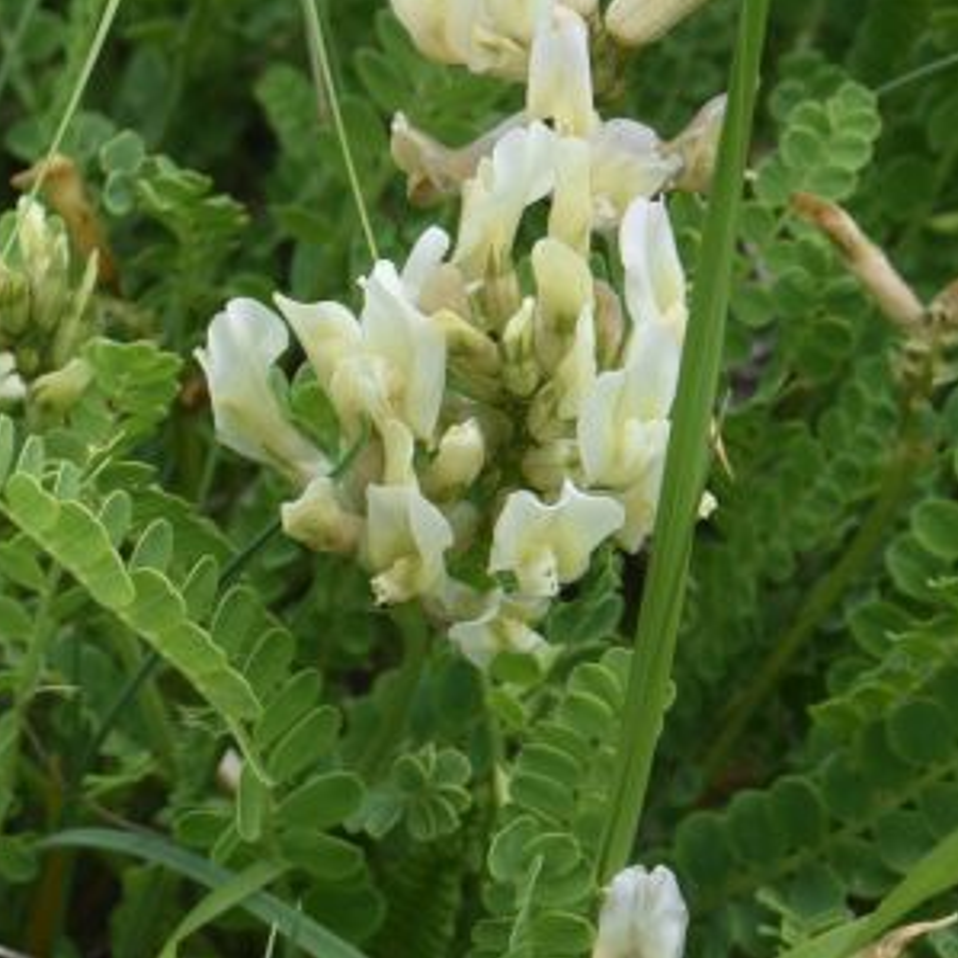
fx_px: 8109
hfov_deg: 6.7
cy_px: 1274
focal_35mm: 259
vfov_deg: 6.7
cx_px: -522
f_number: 14
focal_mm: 70
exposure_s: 1/125
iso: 200
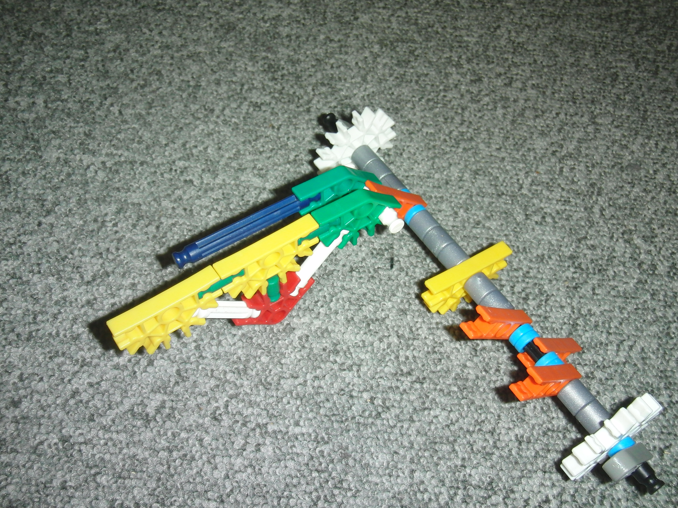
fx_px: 744
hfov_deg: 49.0
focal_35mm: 38
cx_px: 339
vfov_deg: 37.7
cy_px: 254
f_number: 3.9
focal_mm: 6.66
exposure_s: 1/40
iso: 100
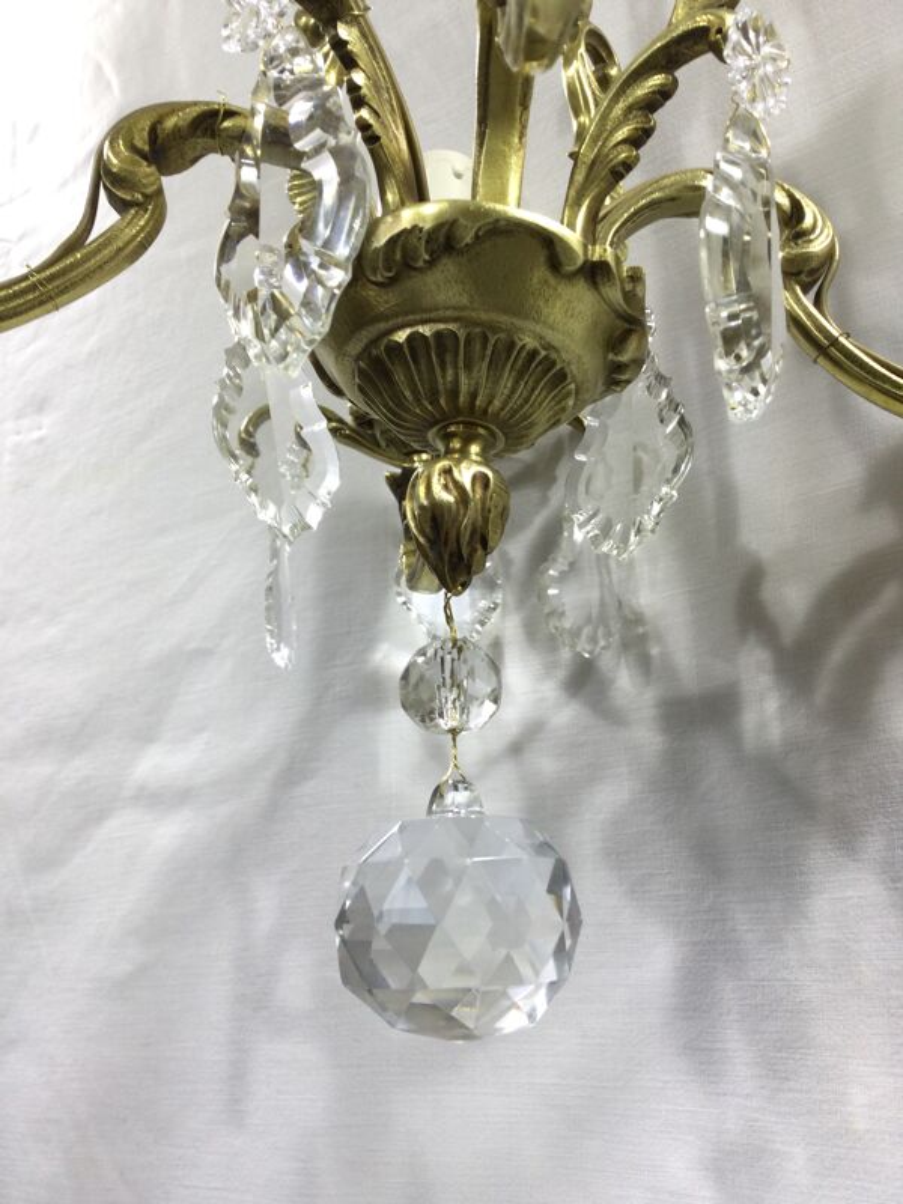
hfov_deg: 45.4
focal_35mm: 31
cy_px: 602
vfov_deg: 58.4
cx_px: 452
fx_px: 1078
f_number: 2.4
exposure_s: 1/50
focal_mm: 3.3
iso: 32
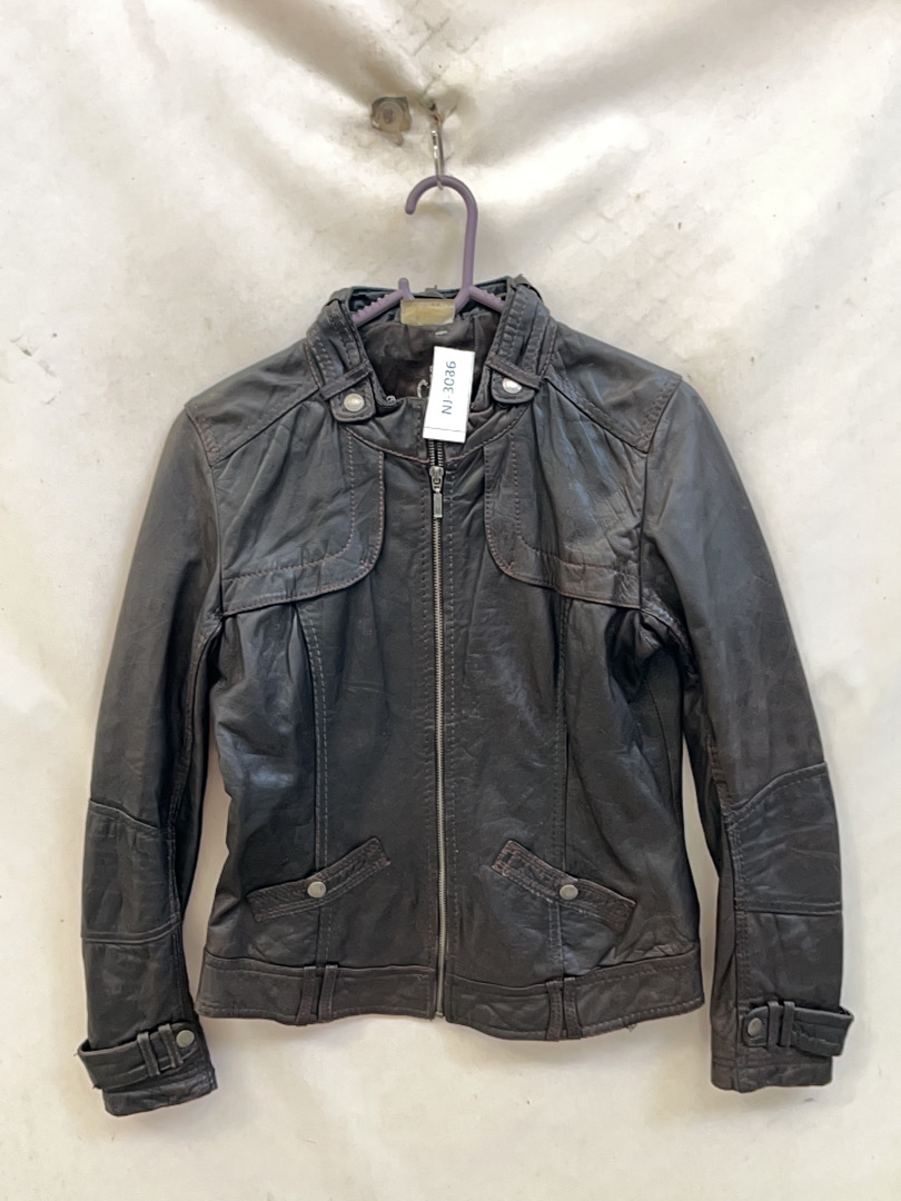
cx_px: 450
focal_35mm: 27
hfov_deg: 51.4
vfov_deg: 65.3
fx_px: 937
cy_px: 600
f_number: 1.6
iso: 100
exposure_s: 1/60
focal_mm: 5.1
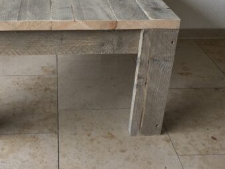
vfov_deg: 28.0
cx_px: 73
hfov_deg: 37.0
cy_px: 35
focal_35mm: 51
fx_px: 332
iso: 25
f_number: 2.2
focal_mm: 4.15
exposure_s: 1/50
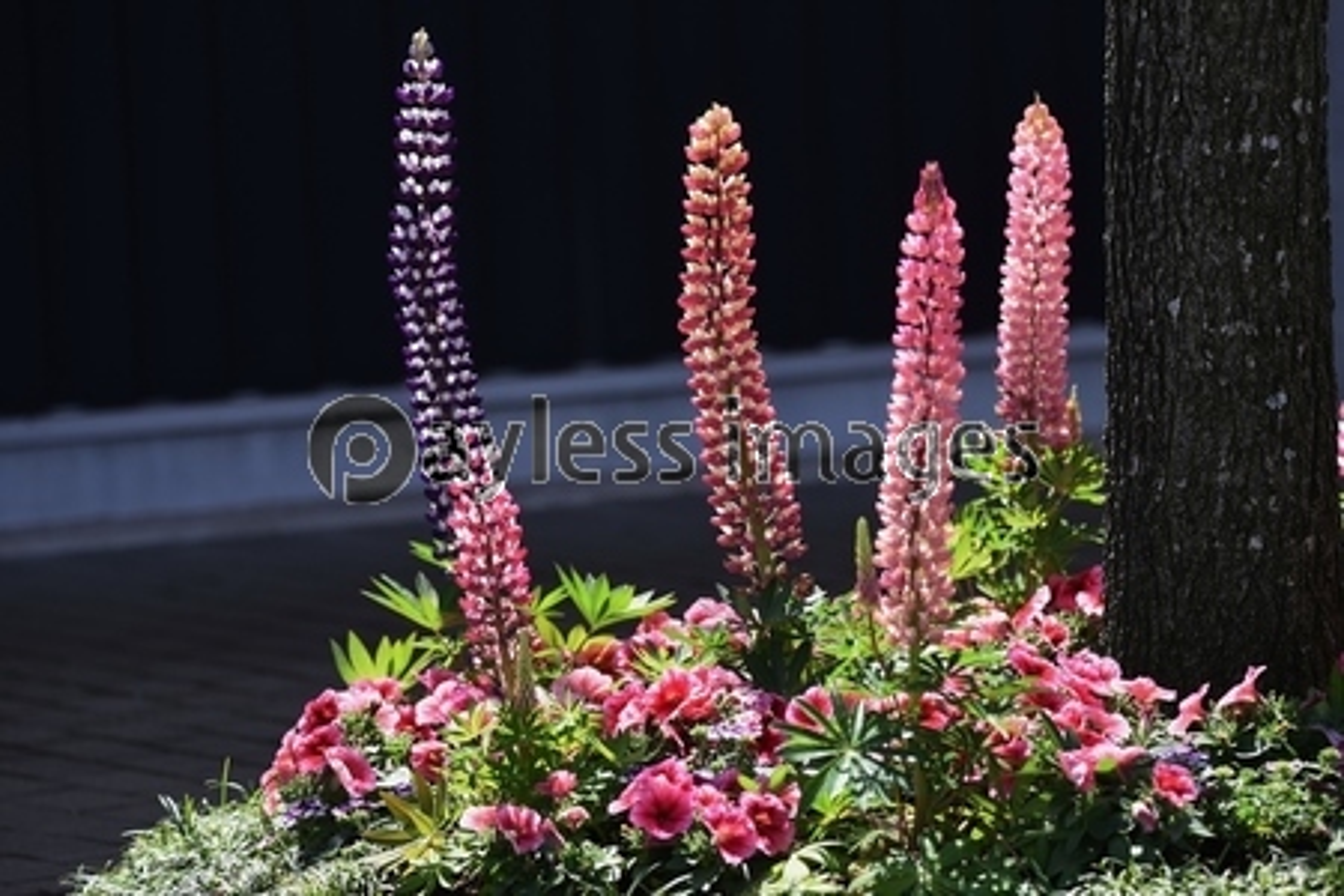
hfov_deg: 6.9
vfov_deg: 4.6
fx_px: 11199
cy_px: 448
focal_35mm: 300
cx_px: 672
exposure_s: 1/500
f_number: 5.6
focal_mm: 300
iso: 400
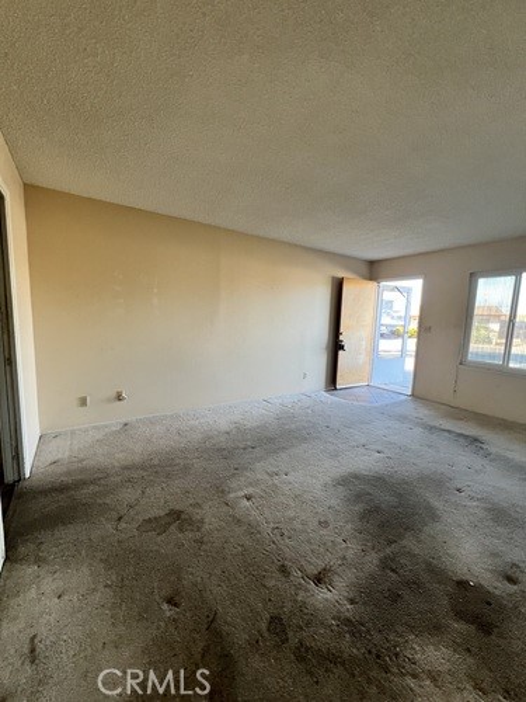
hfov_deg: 89.9
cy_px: 351
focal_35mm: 13
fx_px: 263
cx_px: 263
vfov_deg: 106.2
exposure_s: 1/99
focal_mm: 1.57
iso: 125
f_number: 1.8
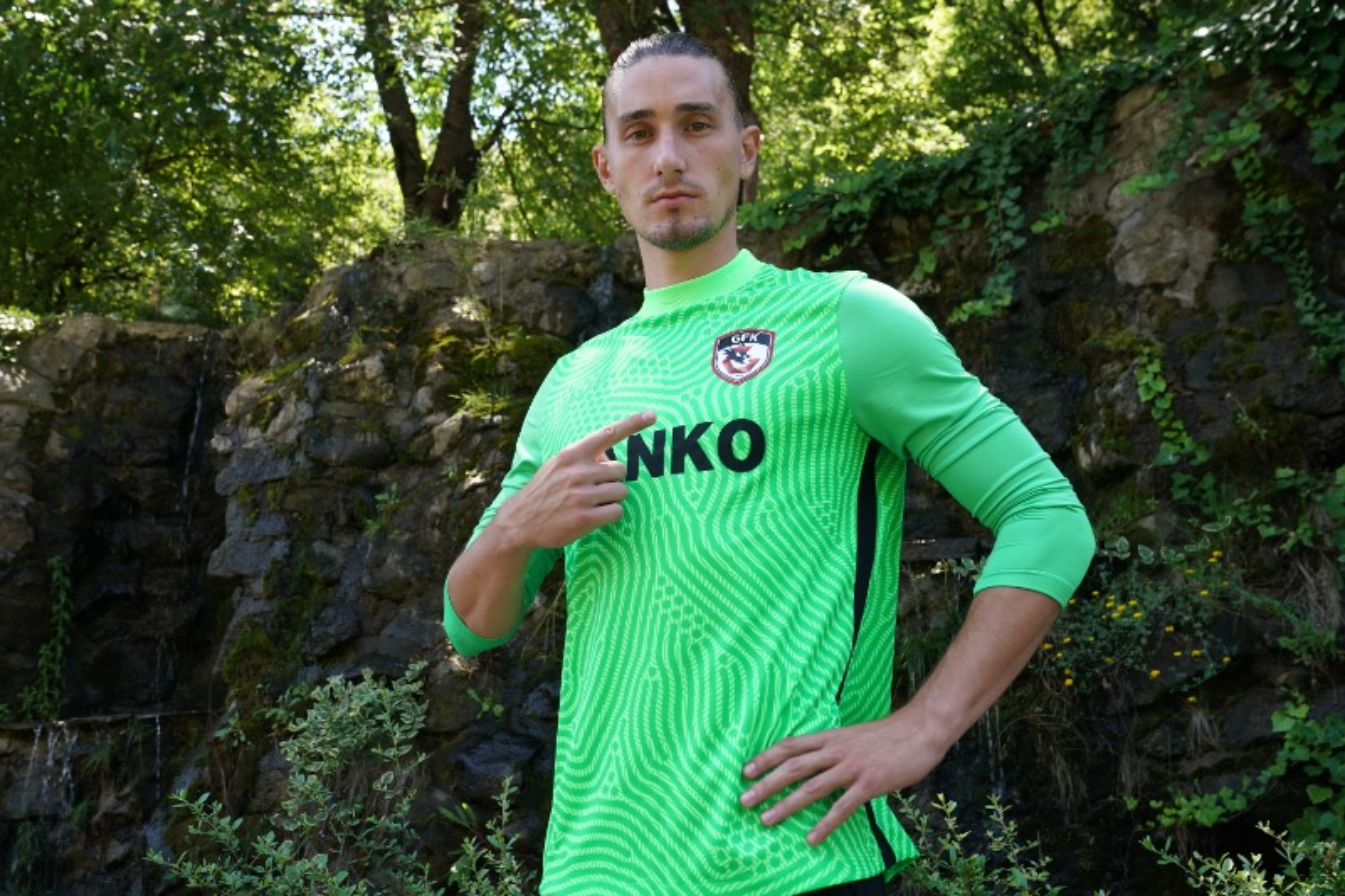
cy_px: 448
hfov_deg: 55.8
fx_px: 1270
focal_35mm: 34
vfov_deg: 38.9
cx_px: 672
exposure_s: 1/320
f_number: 5.6
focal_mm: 34
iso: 10000
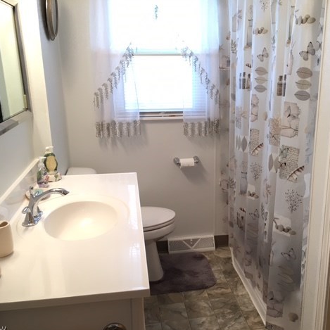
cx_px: 186
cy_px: 167
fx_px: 377
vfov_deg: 47.2
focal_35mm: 35
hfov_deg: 47.1
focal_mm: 4.15
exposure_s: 1/30
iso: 25
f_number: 2.2
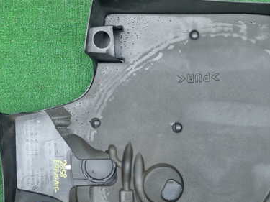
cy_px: 144
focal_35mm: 48
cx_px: 156
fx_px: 374
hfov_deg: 39.6
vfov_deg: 29.9
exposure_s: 1/125
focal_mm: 5.5
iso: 250
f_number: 2.3
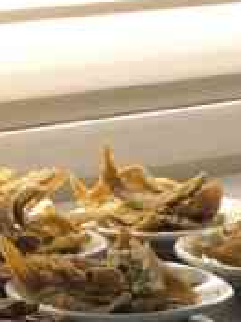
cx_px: 405
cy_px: 831
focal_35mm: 155
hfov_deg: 9.2
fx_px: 1441
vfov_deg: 10.5
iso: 40
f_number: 2.2
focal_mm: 4.15
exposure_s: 1/33
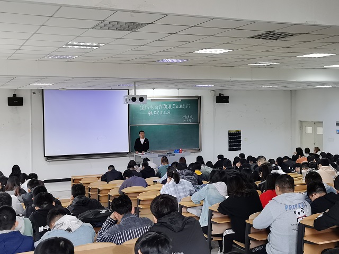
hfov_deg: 39.7
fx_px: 470
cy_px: 127
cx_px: 170
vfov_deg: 30.3
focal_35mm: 48
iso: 250
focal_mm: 5.58
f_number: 1.8
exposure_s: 1/50
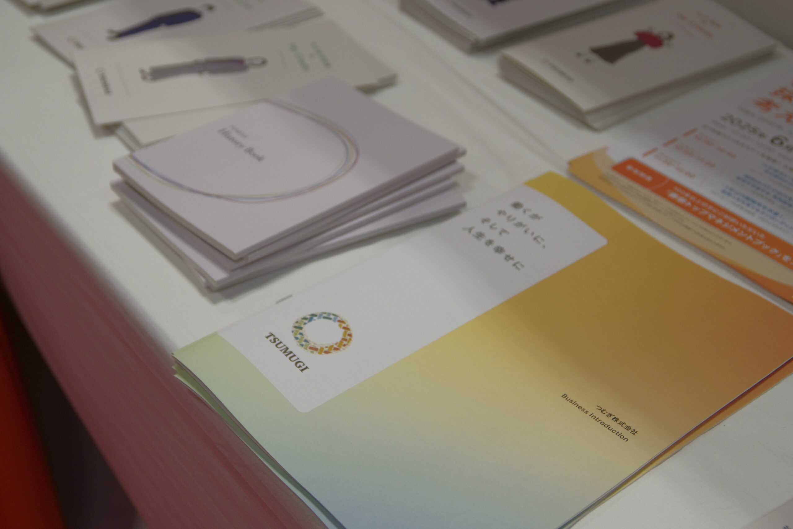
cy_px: 264
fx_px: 1189
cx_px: 396
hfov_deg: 36.9
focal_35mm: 54
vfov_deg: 25.1
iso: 800
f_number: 4.5
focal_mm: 35
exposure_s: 1/320
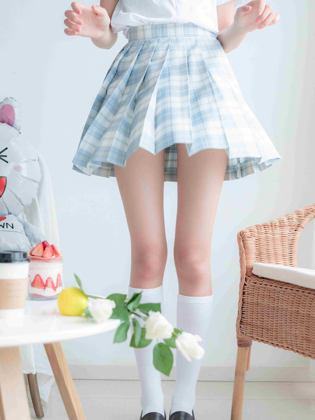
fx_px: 692
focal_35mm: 57
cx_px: 156
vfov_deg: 33.8
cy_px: 222
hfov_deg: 25.7
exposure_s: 1/200
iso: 1600
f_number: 2.5
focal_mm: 35
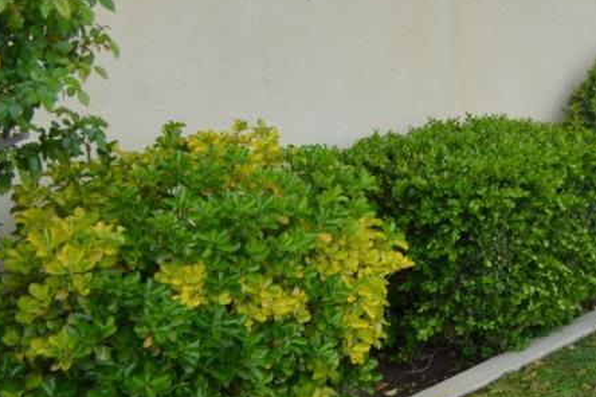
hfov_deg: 19.0
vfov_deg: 14.8
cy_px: 26
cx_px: 946
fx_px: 1506
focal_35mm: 91
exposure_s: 1/250
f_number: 8
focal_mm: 18
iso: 200
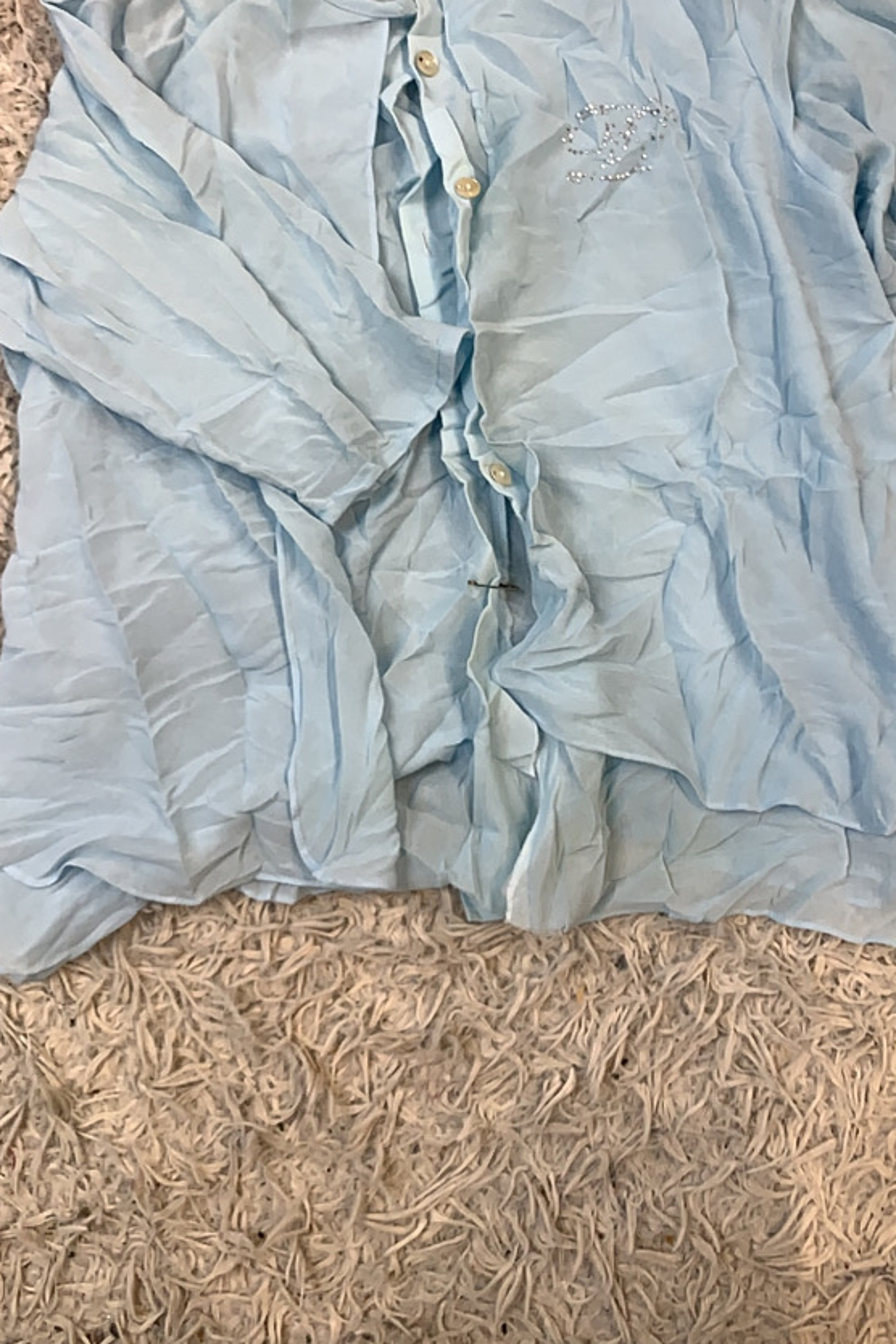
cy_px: 567
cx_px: 543
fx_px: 1307
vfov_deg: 54.2
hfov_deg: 37.7
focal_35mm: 35
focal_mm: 4.25
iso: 32
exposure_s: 1/100
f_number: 1.8
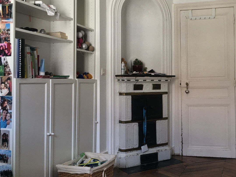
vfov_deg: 33.6
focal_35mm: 43
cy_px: 80
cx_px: 164
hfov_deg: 43.0
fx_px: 293
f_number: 2.2
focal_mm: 4.15
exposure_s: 1/33
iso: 32
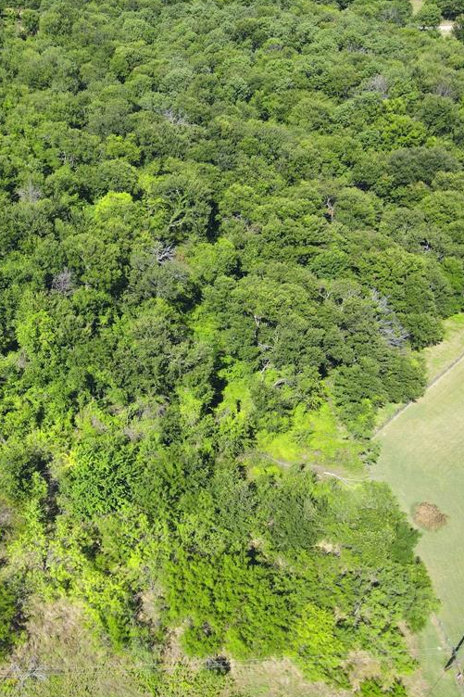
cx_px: -8
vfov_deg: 55.8
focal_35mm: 34
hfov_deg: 35.0
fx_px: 658
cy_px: 344
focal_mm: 4.5
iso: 100
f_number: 2.8
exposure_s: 1/350
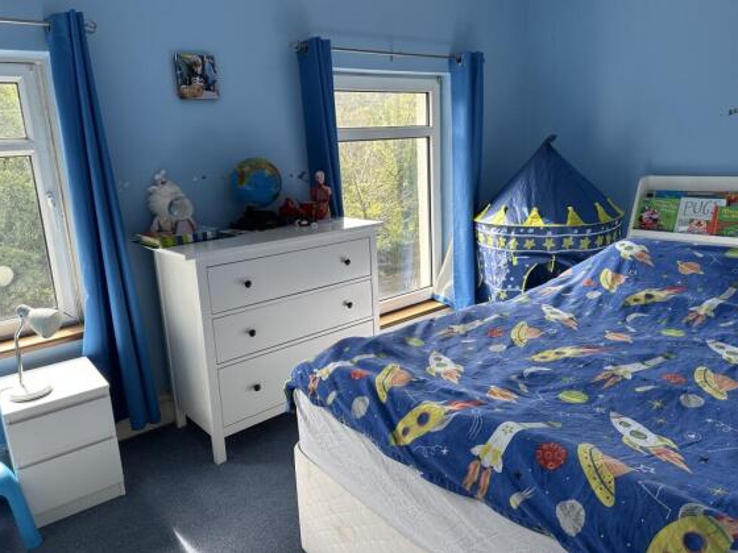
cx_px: 355
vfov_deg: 54.9
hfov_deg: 69.4
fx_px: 533
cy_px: 267
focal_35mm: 25
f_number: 1.78
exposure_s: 1/196
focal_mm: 6.86
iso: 64
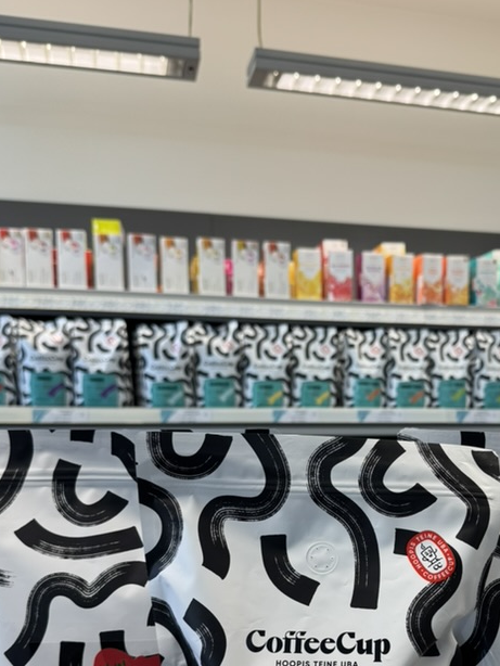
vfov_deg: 45.3
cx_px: 344
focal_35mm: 40
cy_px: 492
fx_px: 770
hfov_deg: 35.5
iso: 64
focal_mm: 6.76
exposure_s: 1/100
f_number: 1.78
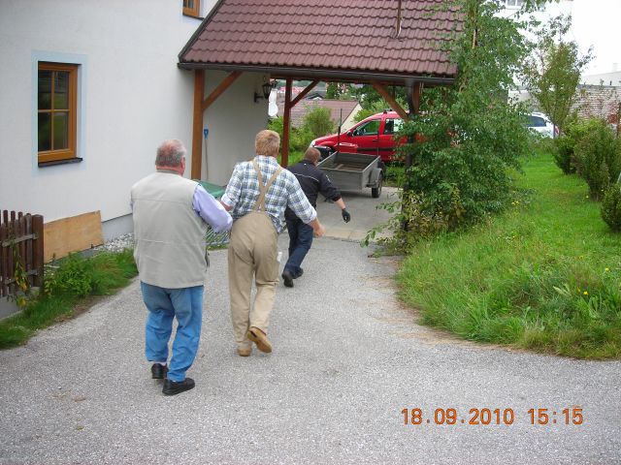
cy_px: 232
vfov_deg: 37.7
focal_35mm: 38
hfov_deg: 49.0
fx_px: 682
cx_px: 310
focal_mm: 6.3
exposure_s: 1/112
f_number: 3.2
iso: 50
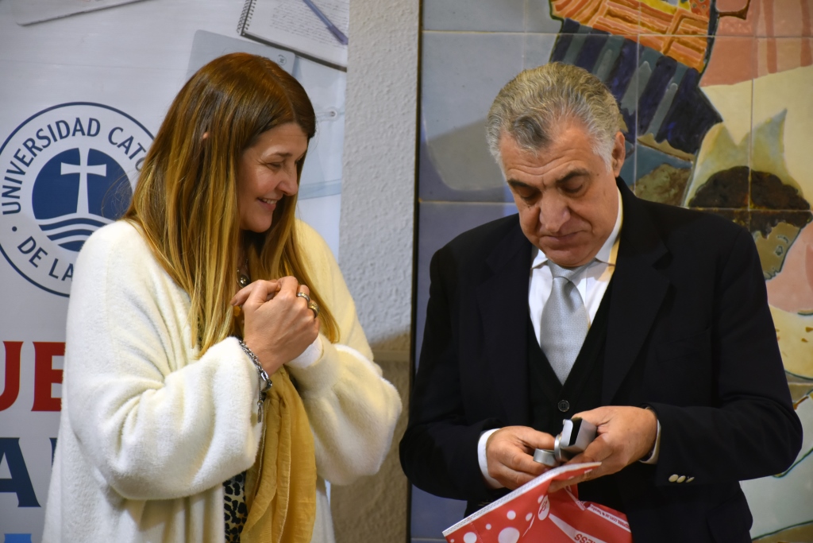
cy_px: 272
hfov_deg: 14.4
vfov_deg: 9.6
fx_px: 3218
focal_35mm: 142
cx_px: 406
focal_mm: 95
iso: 800
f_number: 5.3
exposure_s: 1/30
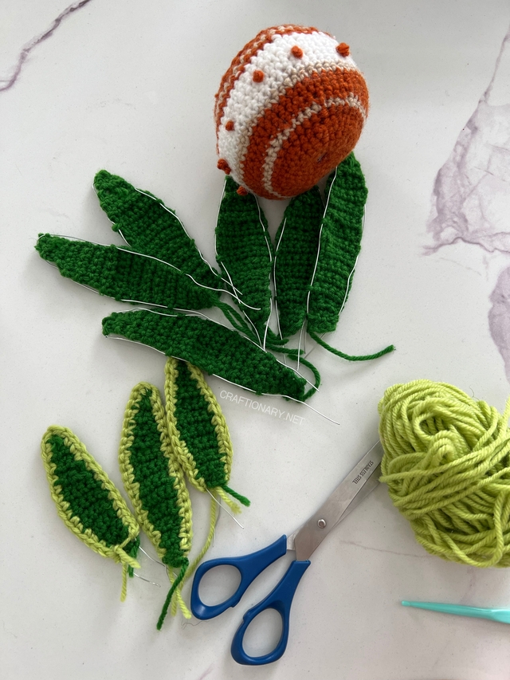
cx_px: 255
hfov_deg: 53.1
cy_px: 340
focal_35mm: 26
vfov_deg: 67.3
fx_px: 511
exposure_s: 1/121
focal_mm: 5.7
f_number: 1.5
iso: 80
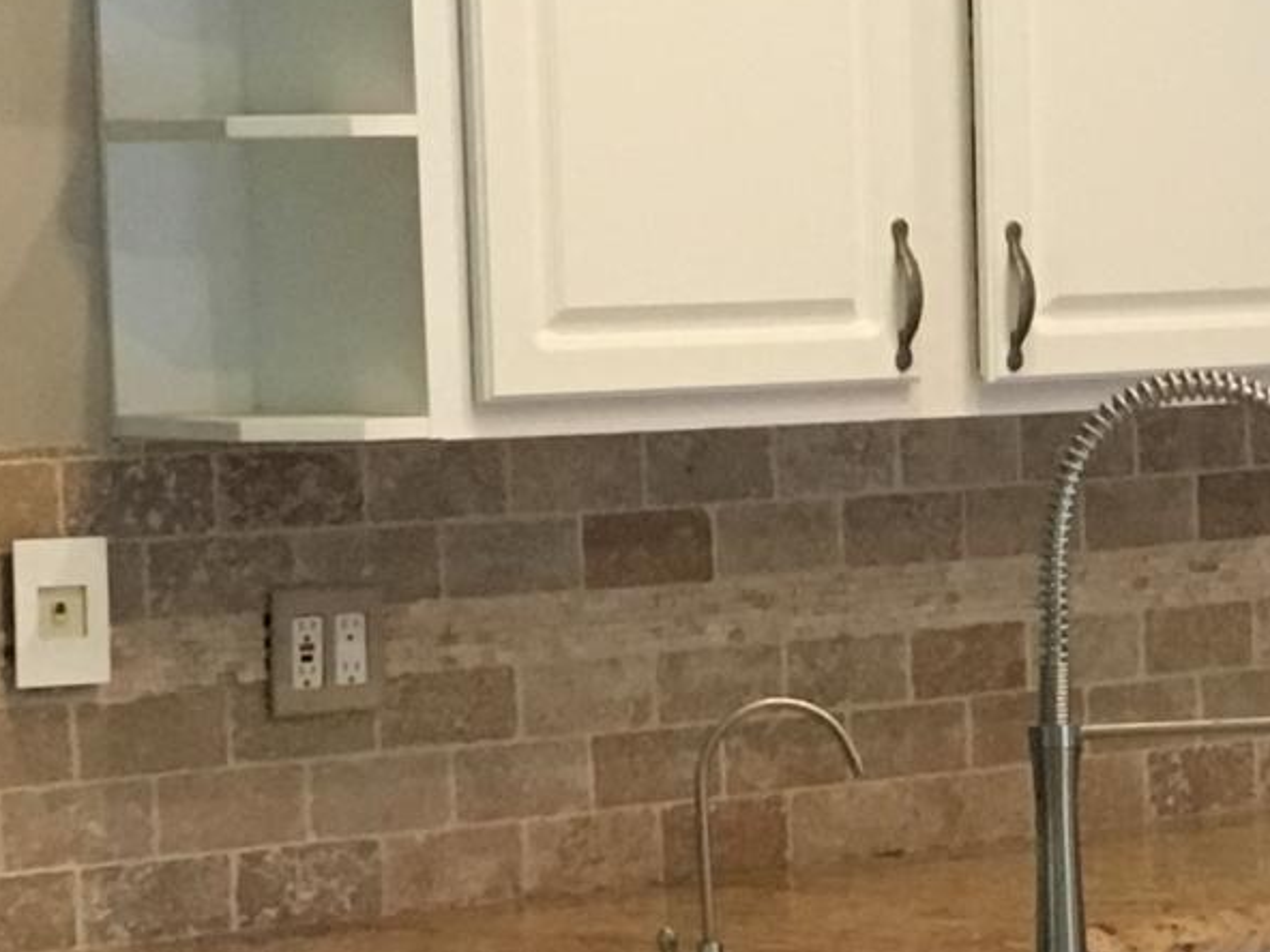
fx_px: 5393
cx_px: 1729
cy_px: 635
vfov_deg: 10.1
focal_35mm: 147
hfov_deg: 12.9
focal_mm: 4.15
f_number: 2.2
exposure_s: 1/24
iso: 200
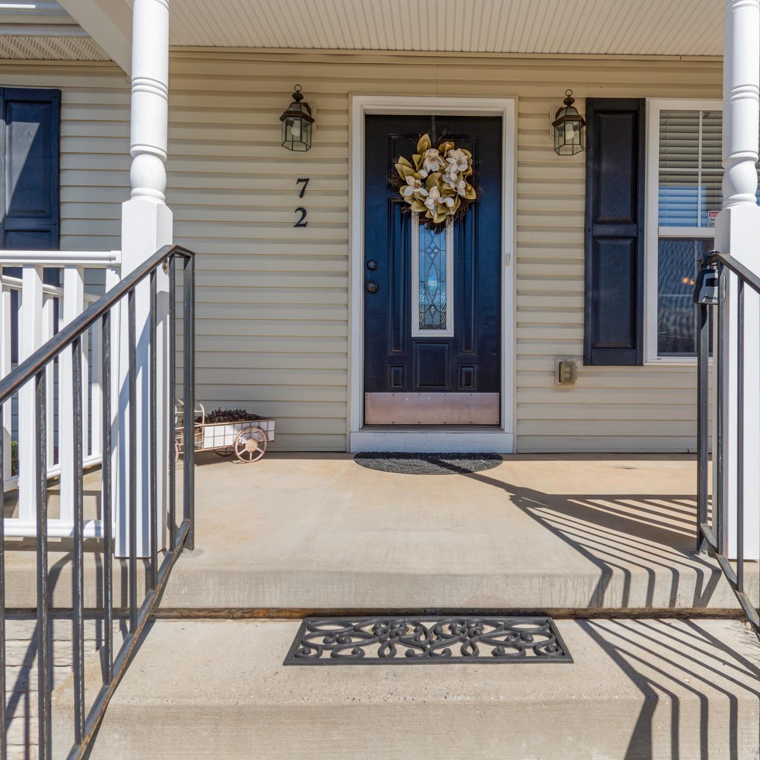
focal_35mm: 20
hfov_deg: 74.5
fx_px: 497
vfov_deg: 74.8
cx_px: 432
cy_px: 373
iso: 160
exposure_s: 1/320
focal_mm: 10
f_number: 9
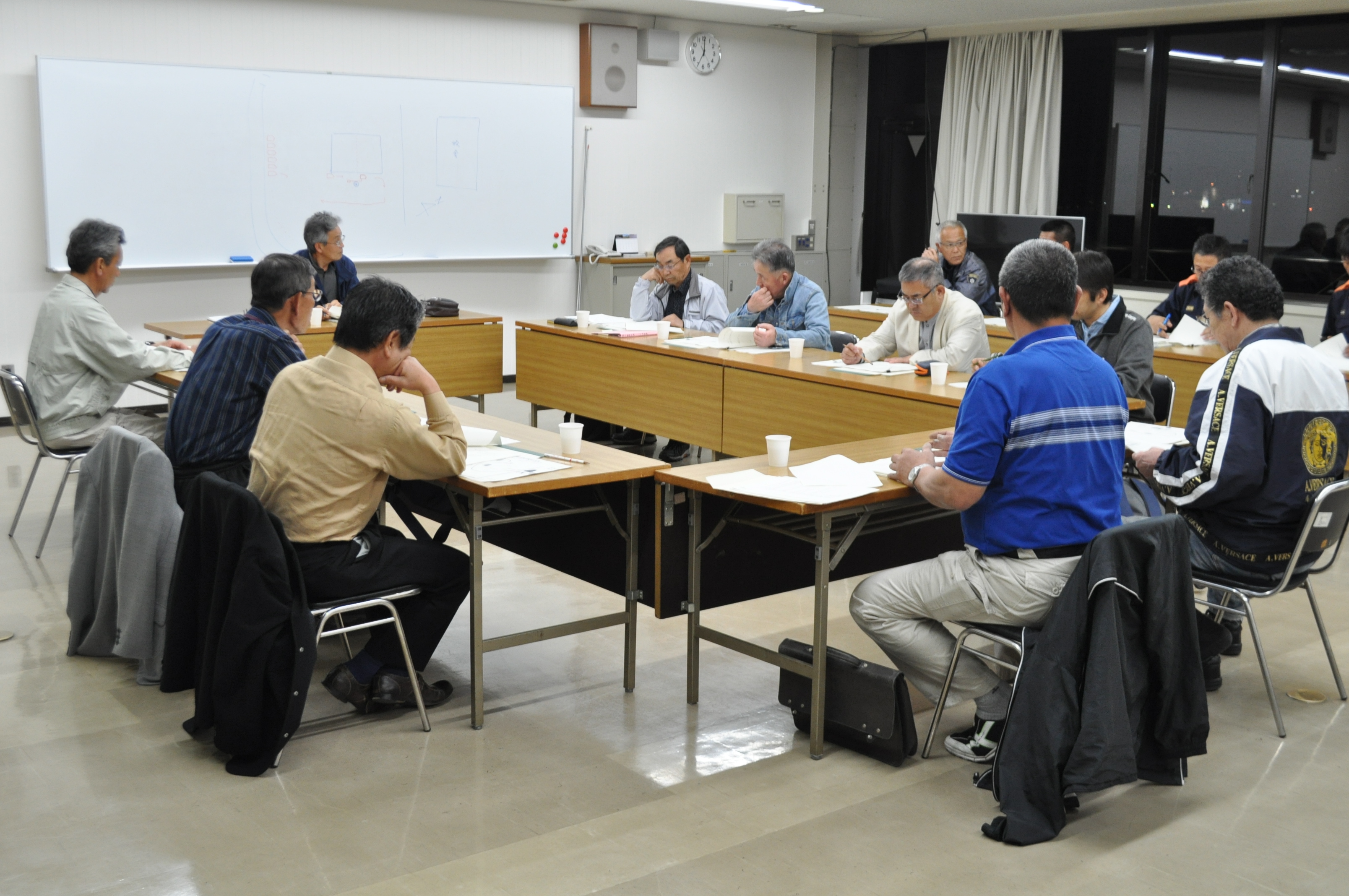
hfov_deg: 49.6
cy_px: 448
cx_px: 674
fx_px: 1460
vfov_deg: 34.1
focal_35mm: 39
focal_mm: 26
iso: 800
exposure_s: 1/60
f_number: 5.6
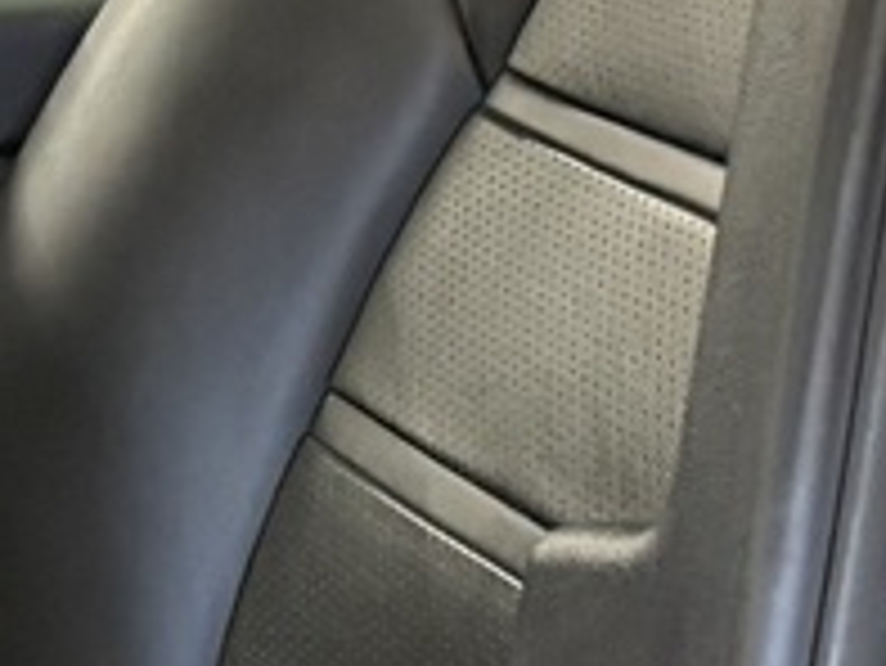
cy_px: -166
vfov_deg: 8.4
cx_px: -917
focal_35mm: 175
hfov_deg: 10.4
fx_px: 4482
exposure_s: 1/50
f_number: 1.78
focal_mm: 6.76
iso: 640
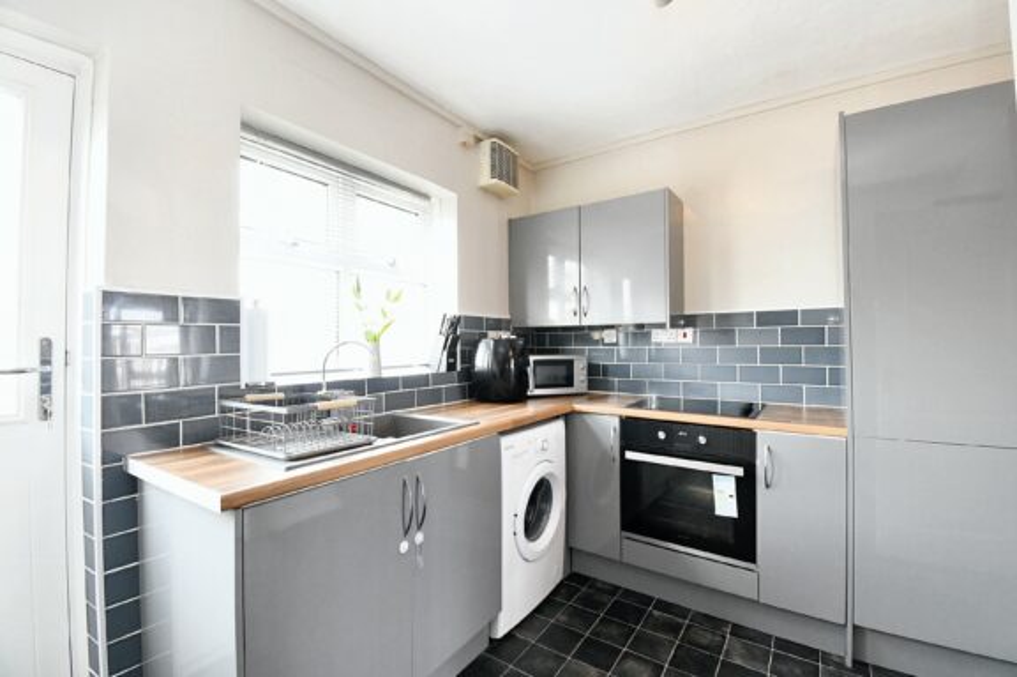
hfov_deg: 100.4
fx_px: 423
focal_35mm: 15
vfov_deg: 77.2
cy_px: 338
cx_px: 508
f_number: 10
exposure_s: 1/15
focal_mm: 10
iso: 2500
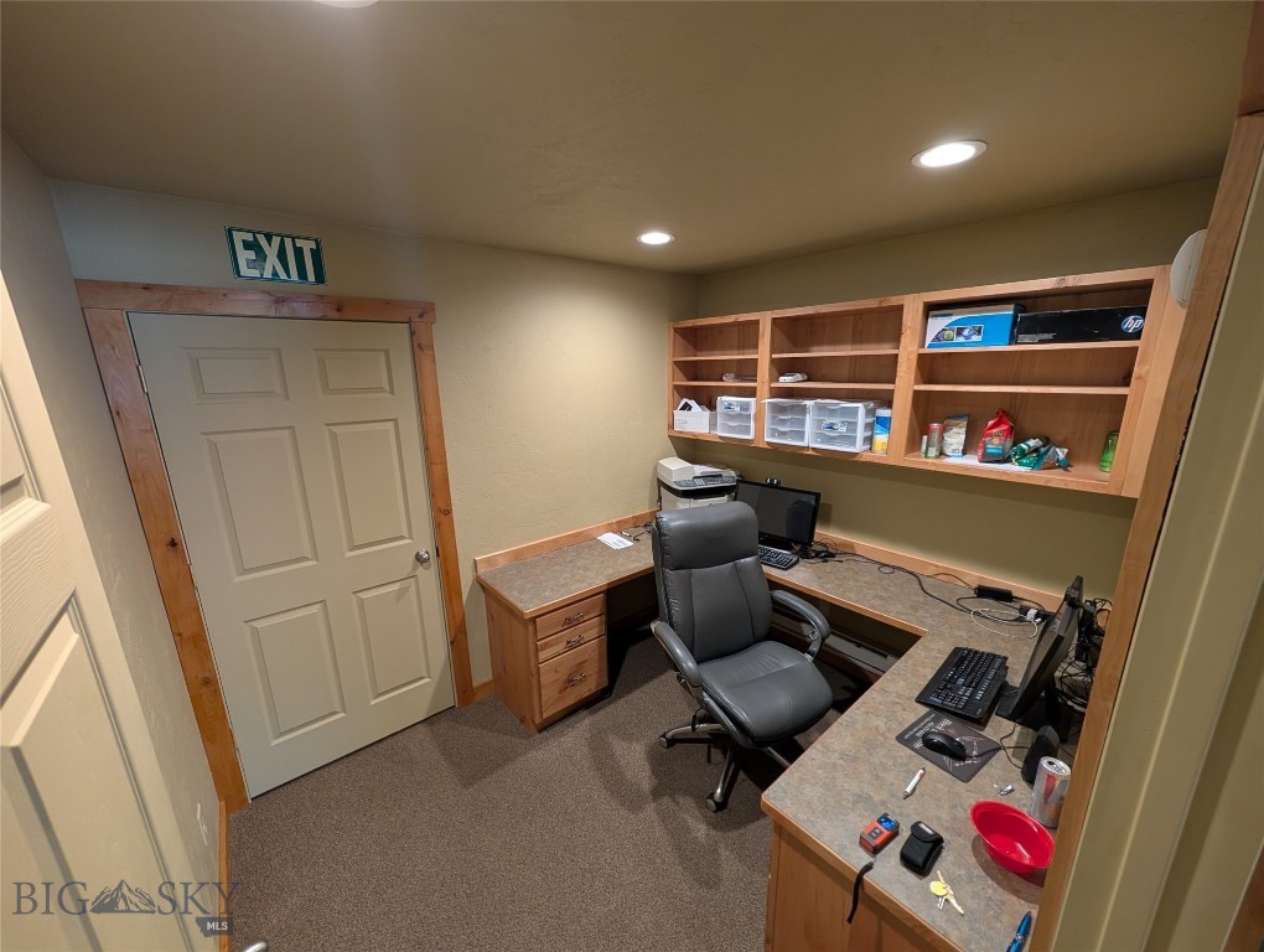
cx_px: 632
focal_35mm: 12
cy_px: 476
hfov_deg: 110.5
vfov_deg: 94.6
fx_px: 439
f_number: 1.7
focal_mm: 2.02
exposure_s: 1/60
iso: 217
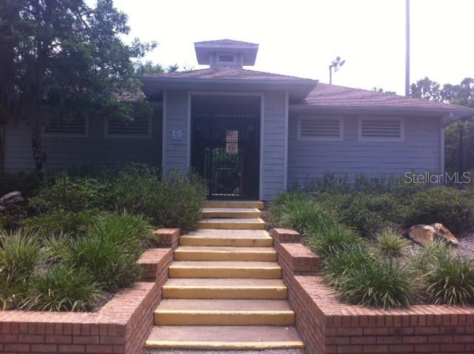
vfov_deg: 40.6
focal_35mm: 35
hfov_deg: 52.7
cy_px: 177
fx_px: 479
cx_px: 237
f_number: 2.8
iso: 80
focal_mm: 3.85
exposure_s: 1/511
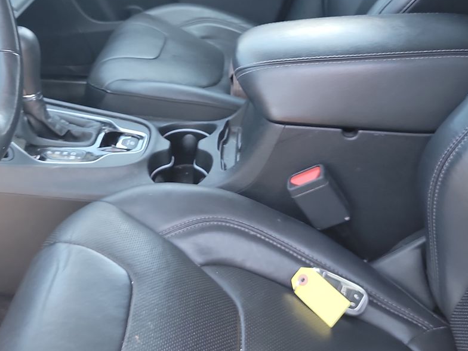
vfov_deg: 29.4
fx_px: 662
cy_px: 110
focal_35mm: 49
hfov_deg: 38.7
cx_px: 186
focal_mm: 6.7
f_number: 1.8
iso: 185
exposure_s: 1/59
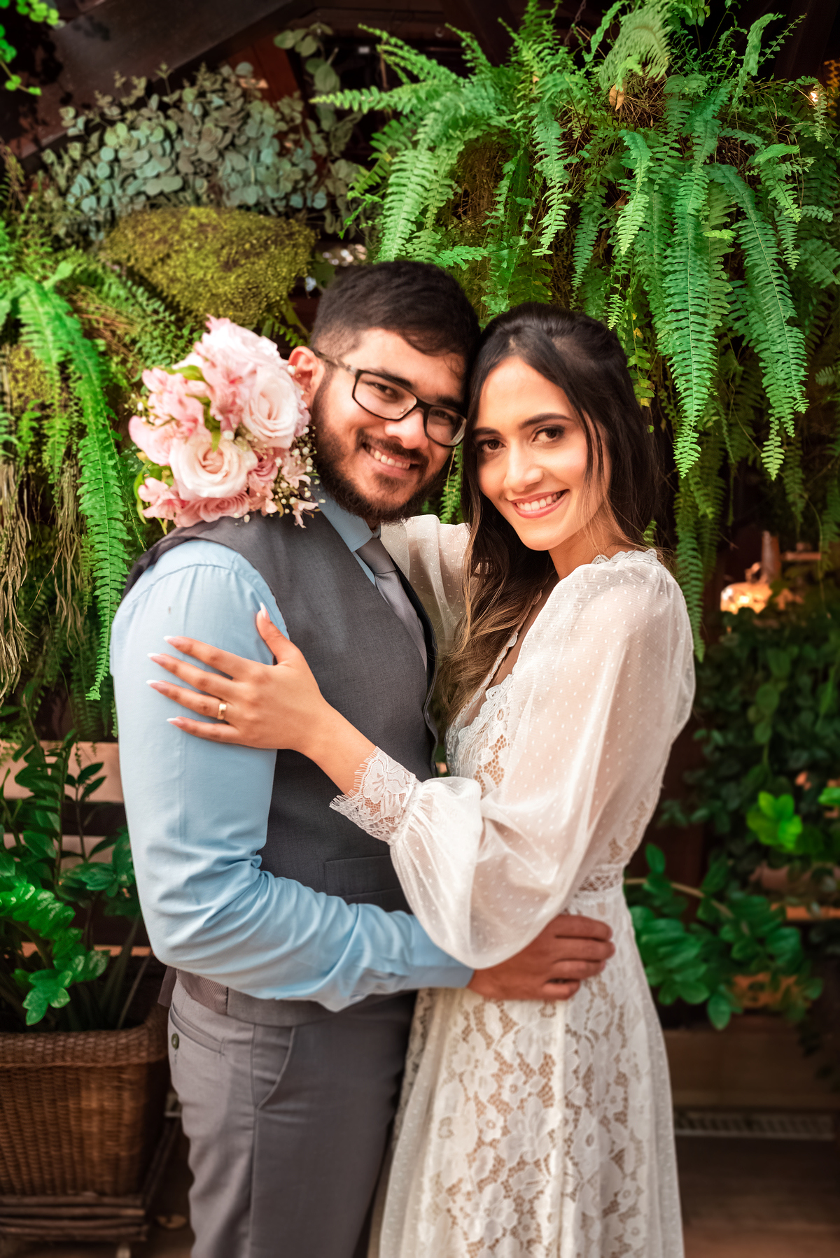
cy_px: 629
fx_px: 1224
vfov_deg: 54.4
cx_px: 420
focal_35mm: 35
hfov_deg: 37.9
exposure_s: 1/160
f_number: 4
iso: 400
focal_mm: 35
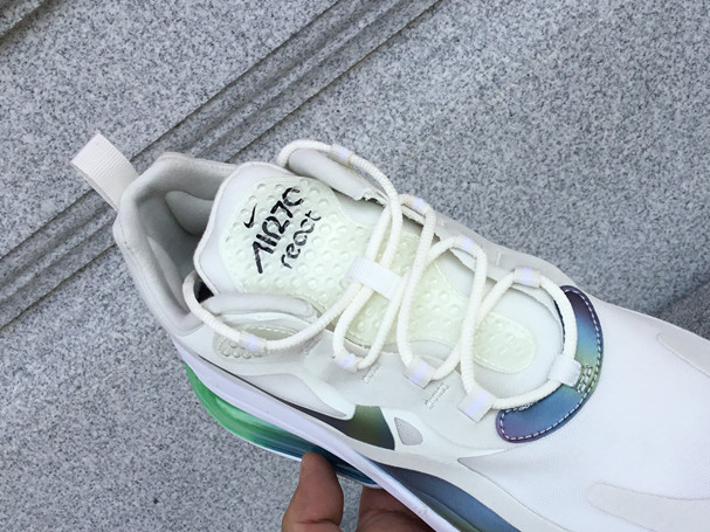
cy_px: 320
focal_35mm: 46
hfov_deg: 40.9
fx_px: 943
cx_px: 450
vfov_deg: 31.4
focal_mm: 3.3
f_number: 2.4
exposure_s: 1/512
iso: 25
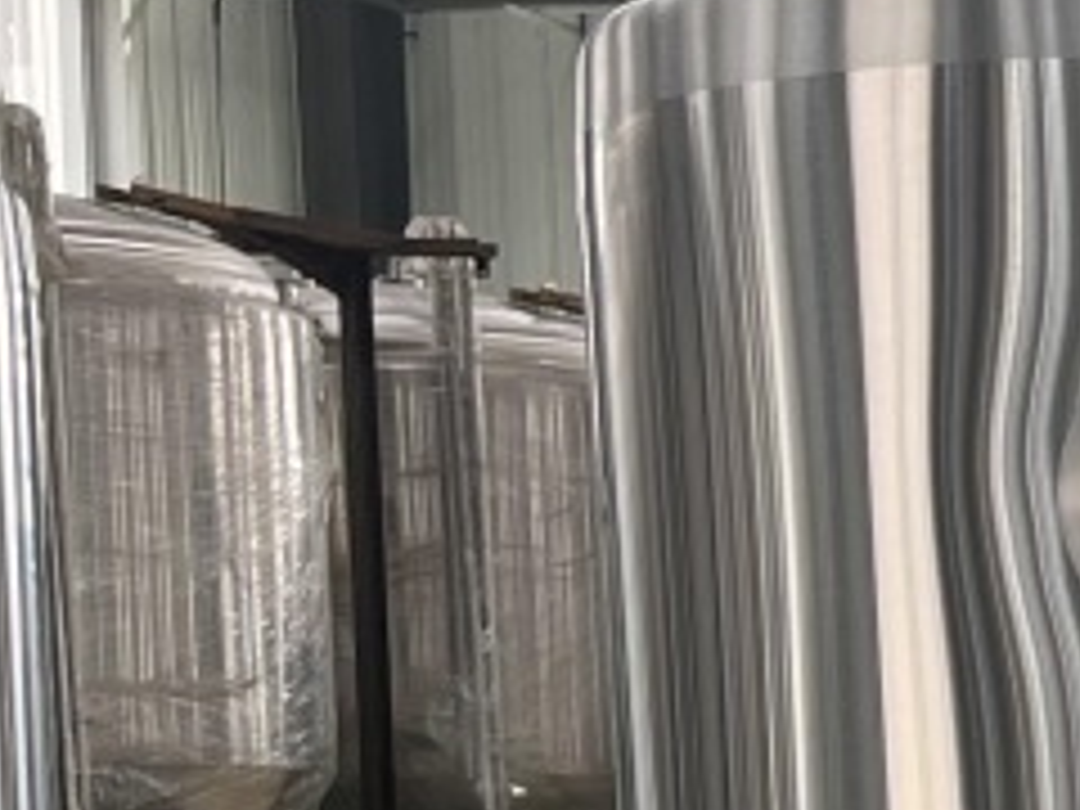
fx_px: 4056
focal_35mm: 130
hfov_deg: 12.1
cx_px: 2592
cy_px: 1251
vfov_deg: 10.9
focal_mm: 5.1
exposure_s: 1/184
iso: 40
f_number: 1.6
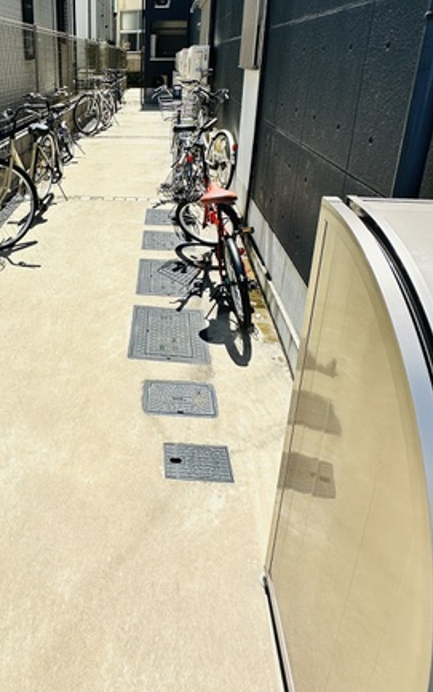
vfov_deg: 71.4
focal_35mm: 24
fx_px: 453
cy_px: 205
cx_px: 109
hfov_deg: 49.1
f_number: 2.2
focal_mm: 2.22
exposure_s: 1/2212
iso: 50
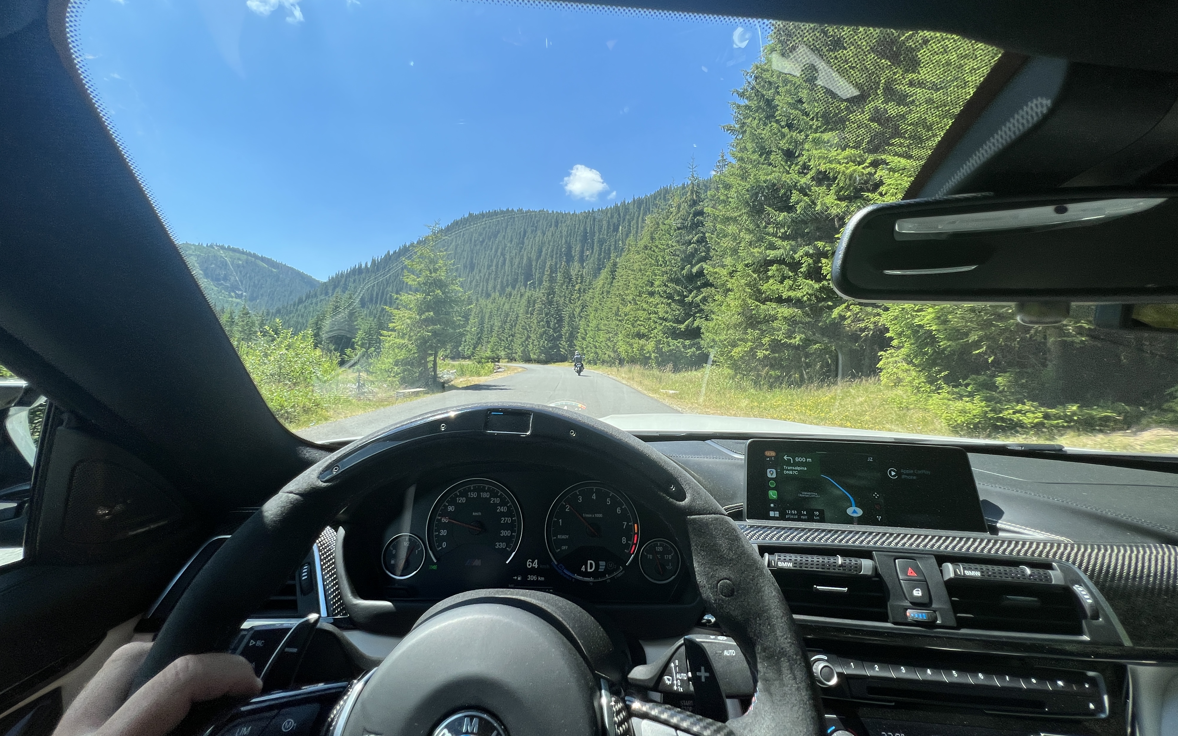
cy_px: 331
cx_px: 597
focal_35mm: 14
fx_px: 449
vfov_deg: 78.4
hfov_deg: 105.3
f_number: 1.8
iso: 32
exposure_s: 1/641
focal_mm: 1.57
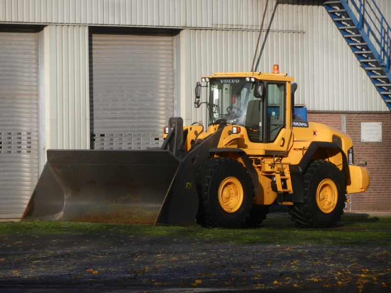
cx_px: 196
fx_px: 3298
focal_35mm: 292
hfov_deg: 6.8
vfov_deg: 5.1
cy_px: 146
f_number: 5.3
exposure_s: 1/800
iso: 160
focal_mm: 52.6
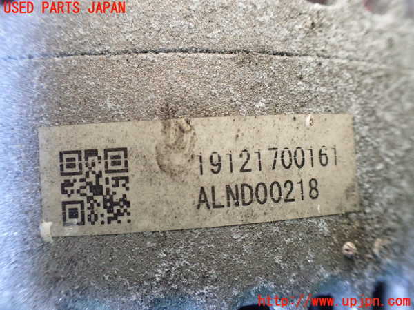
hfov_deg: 60.0
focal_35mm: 30
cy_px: 155
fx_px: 359
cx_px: 207
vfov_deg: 46.8
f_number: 2.3
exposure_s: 1/30
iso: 1000
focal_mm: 5.4
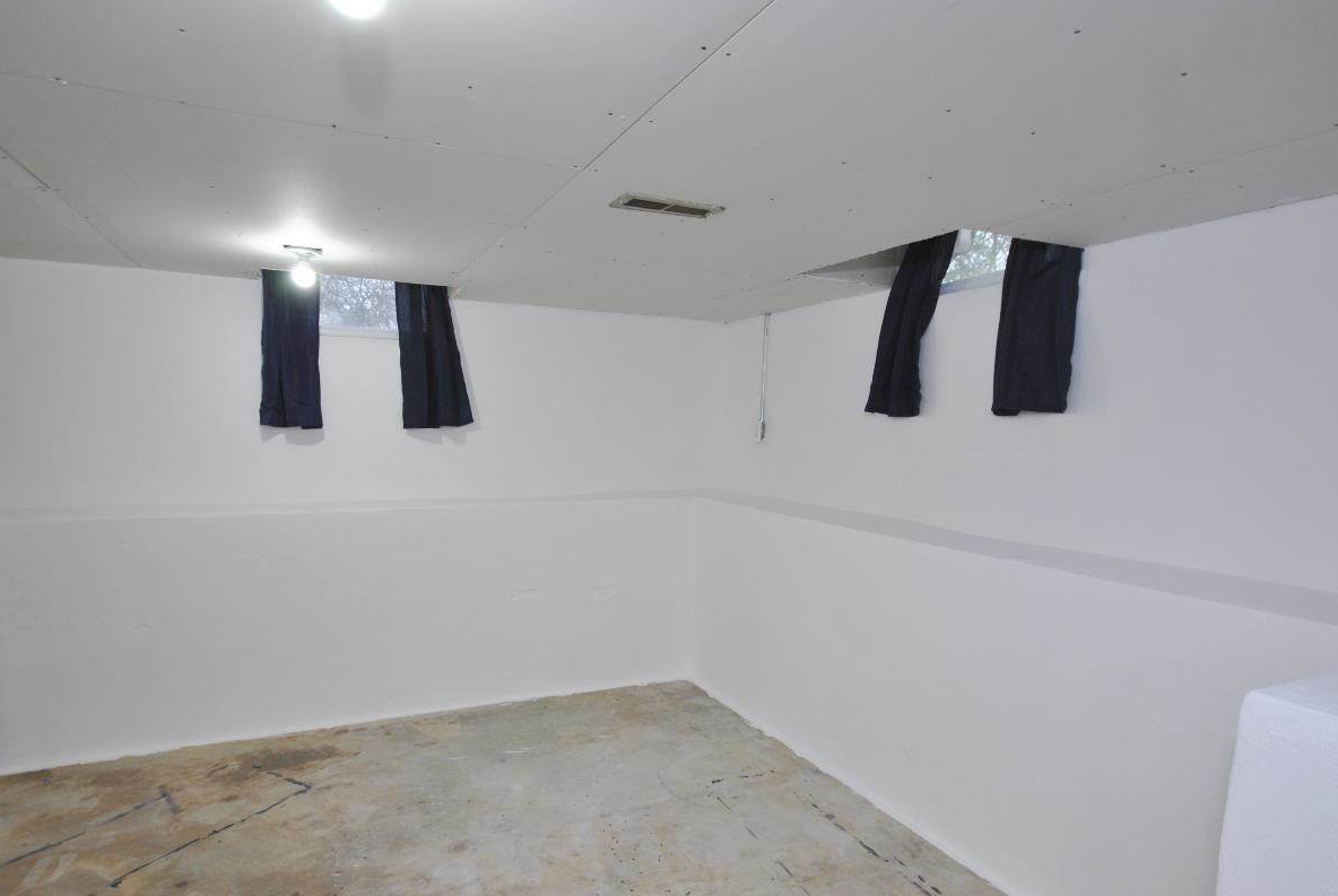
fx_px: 707
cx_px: 637
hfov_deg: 86.8
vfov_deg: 64.1
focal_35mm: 19
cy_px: 540
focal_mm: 10
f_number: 4
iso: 220
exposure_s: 1/30
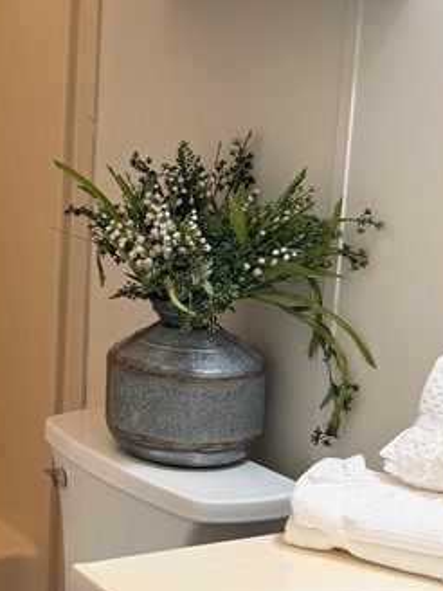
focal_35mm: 75
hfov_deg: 18.3
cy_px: 256
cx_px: -139
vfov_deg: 26.0
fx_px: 1280
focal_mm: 6.76
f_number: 1.78
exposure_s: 1/120
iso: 160
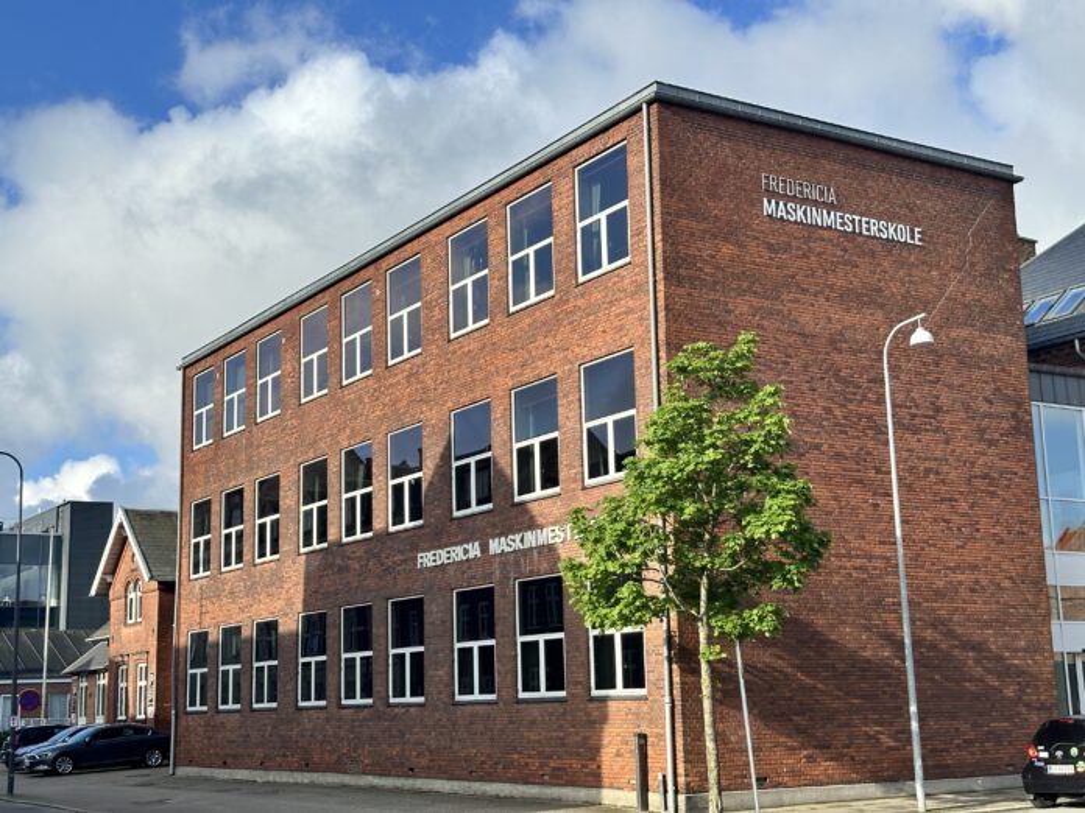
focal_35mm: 48
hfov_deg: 39.7
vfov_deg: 30.3
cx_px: 542
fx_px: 1505
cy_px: 406
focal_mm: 6.86
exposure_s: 1/3058
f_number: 1.78
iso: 64
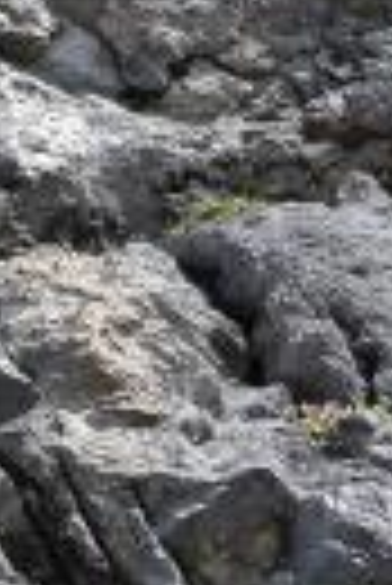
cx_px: -775
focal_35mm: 143
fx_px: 2329
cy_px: 90
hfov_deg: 8.2
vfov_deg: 14.2
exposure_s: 1/640
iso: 100
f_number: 3.3
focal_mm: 4.7
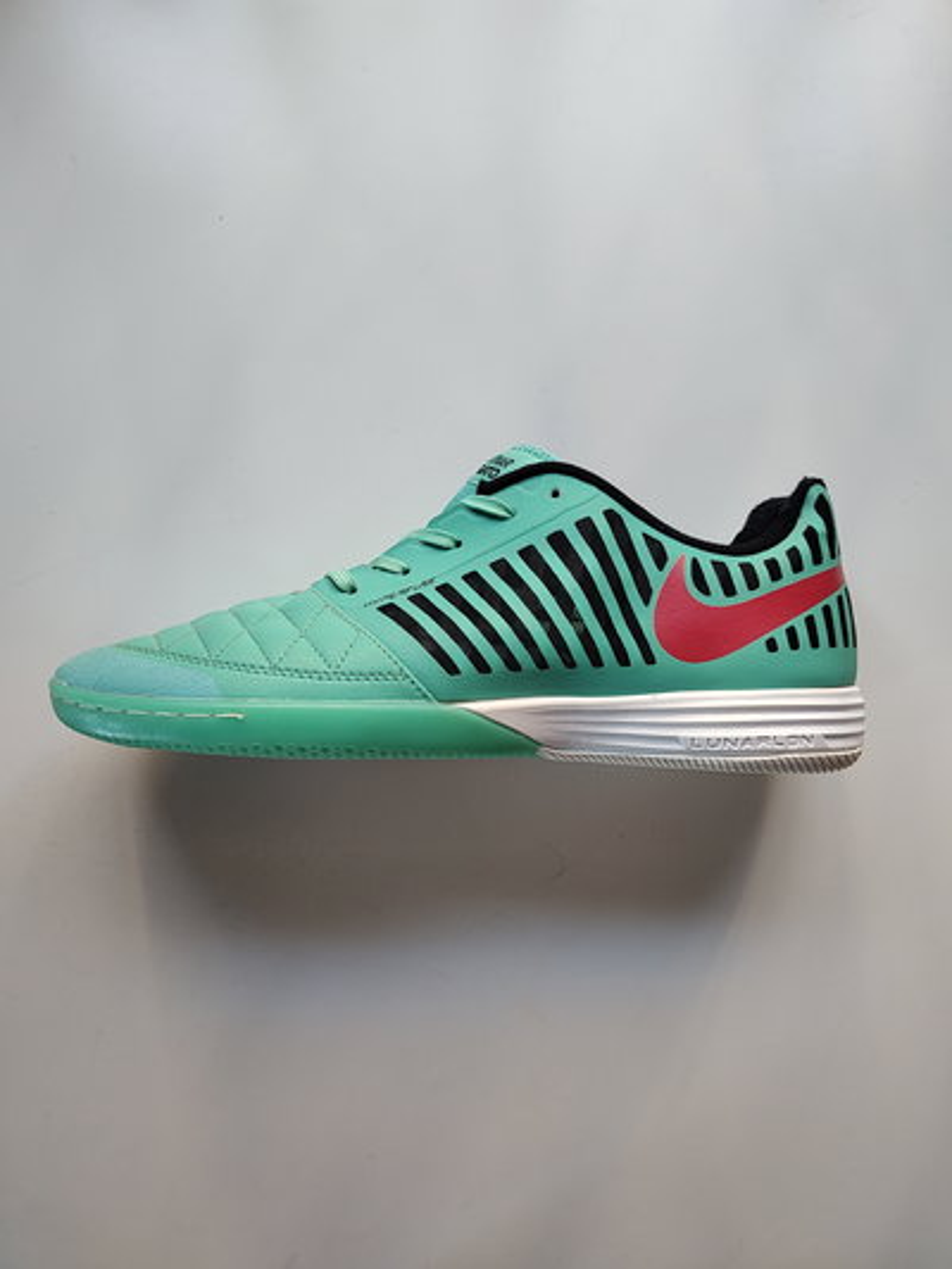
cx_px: 476
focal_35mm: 23
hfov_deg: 58.9
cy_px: 634
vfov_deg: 73.9
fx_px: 843
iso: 441
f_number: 1.8
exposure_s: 1/100
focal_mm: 5.56
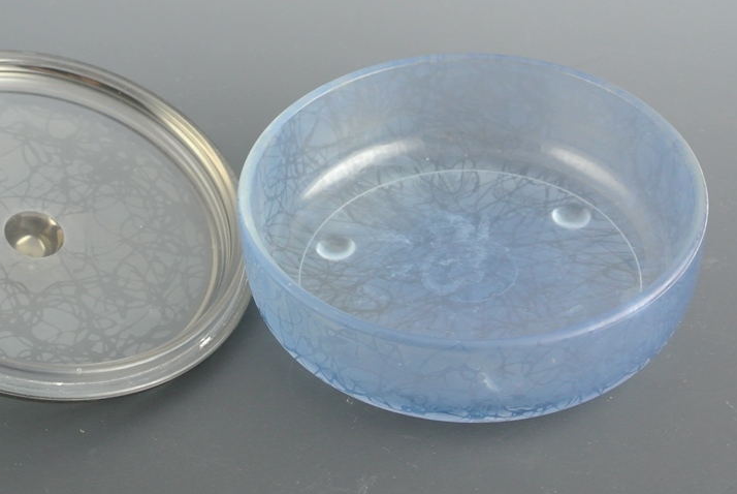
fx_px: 1865
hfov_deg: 22.3
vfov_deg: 15.1
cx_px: 301
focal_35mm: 91
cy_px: 204
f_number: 5.3
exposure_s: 1/60
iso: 800
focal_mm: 24.4
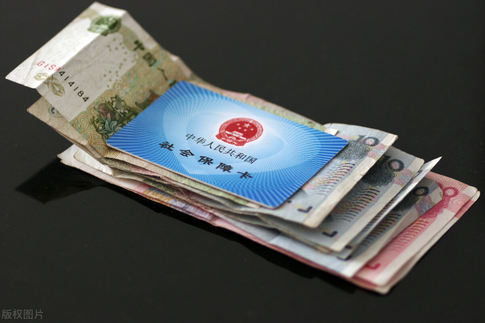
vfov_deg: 9.1
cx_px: 242
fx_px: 2020
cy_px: 162
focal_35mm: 150
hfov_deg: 13.7
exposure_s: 1/100
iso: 500
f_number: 2.8
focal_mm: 100
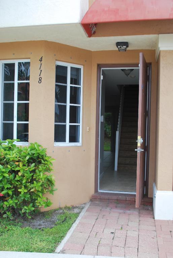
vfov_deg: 53.1
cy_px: 129
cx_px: 86
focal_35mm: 36
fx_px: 259
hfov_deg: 37.0
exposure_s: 1/125
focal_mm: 24
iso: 200
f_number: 5.6
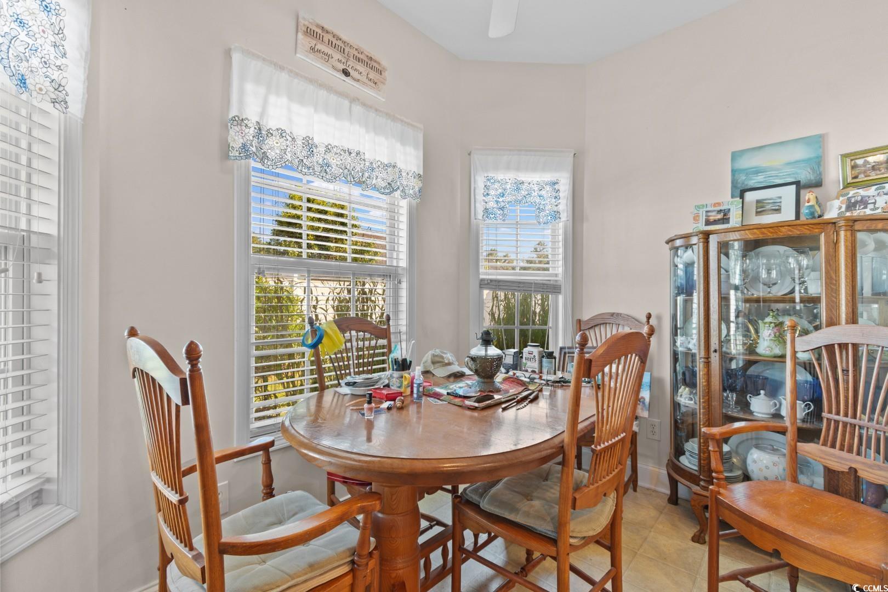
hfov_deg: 100.4
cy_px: 296
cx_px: 444
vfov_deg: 77.3
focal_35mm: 15
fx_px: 370
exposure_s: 1/2
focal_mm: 10
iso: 100
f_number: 4.5
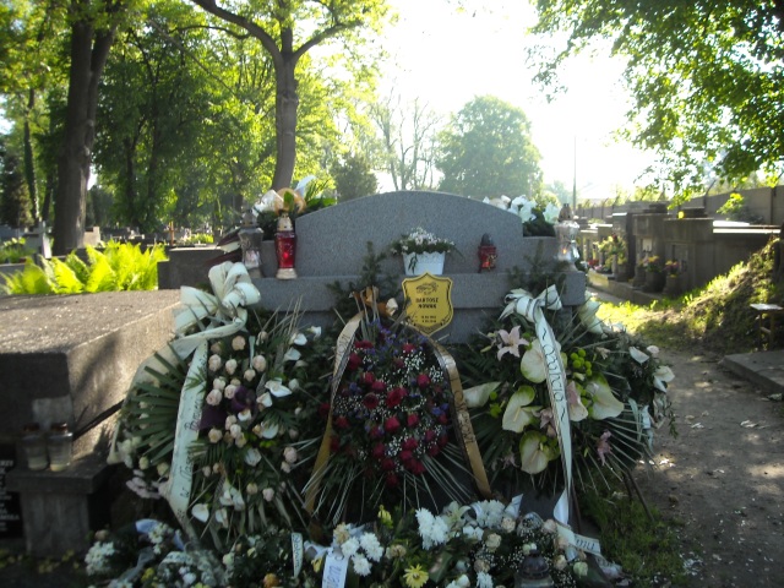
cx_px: 392
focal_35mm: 35
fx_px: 793
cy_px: 294
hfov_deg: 52.6
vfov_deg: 40.7
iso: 64
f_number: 2.8
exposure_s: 1/135
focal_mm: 5.7
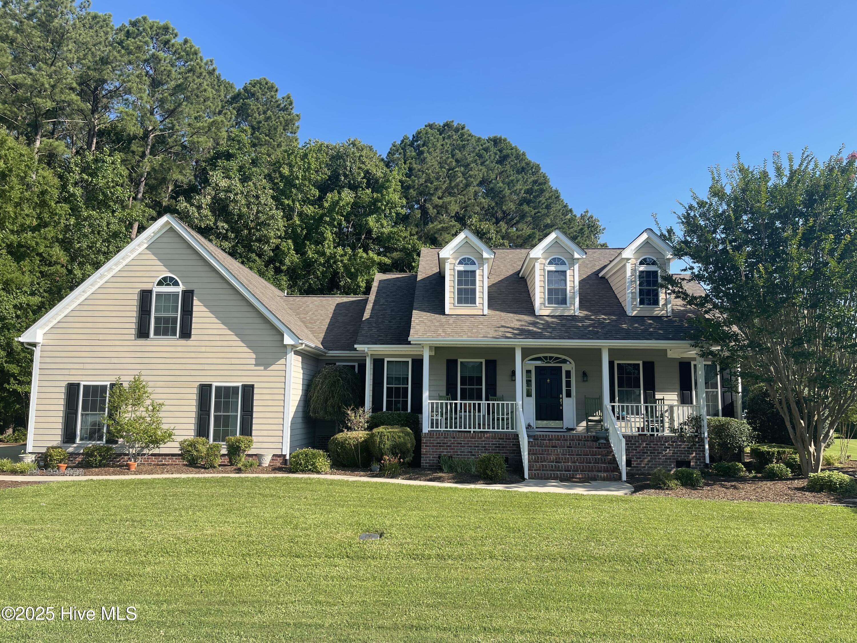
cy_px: 322
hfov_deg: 69.4
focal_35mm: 25
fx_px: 619
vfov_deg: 54.9
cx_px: 428
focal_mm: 5.1
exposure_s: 1/1946
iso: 32
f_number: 1.6
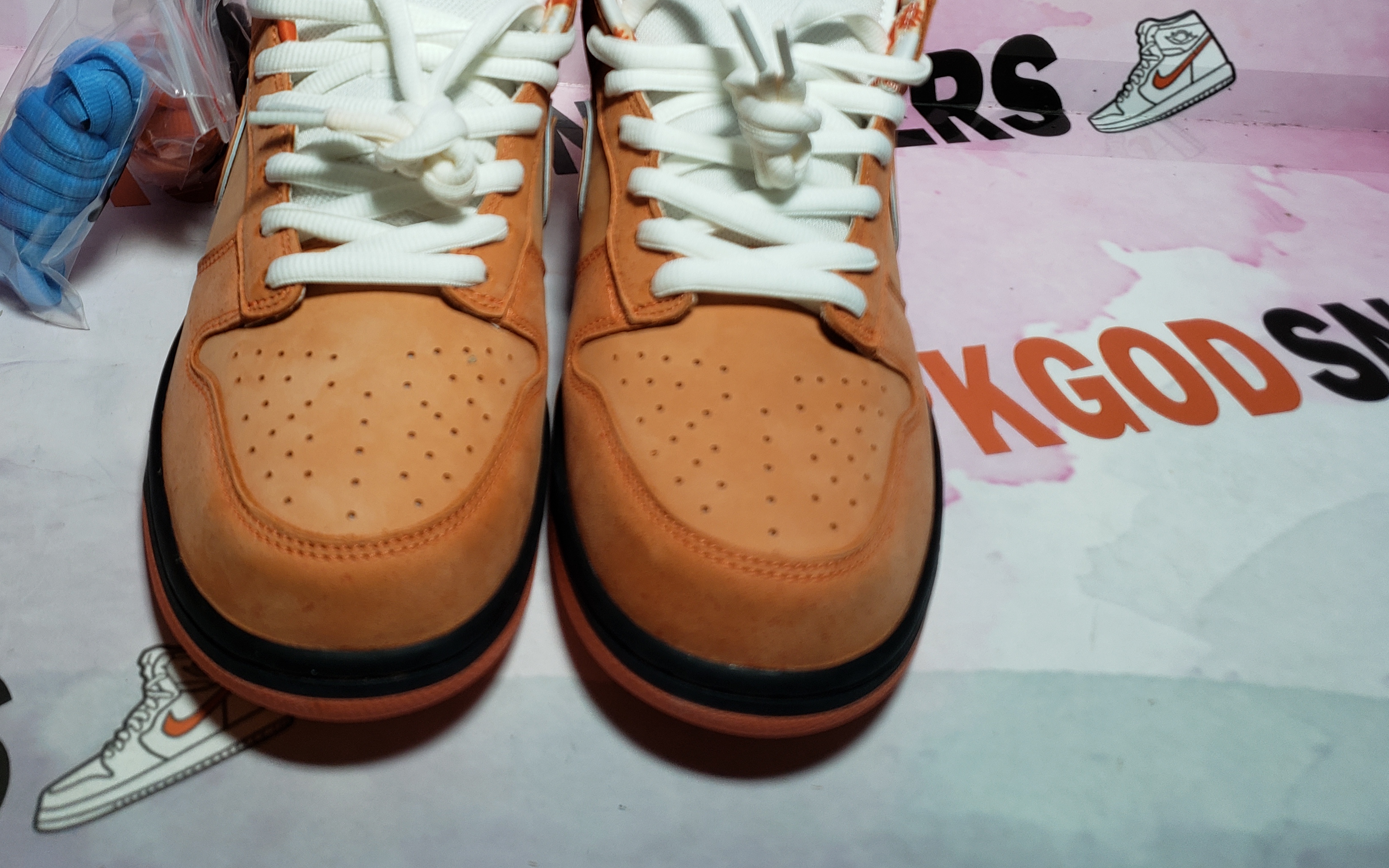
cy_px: 243
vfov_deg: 36.6
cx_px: 556
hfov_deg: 56.3
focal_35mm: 34
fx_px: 1287
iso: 50
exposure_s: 1/610
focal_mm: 4.3
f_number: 1.5
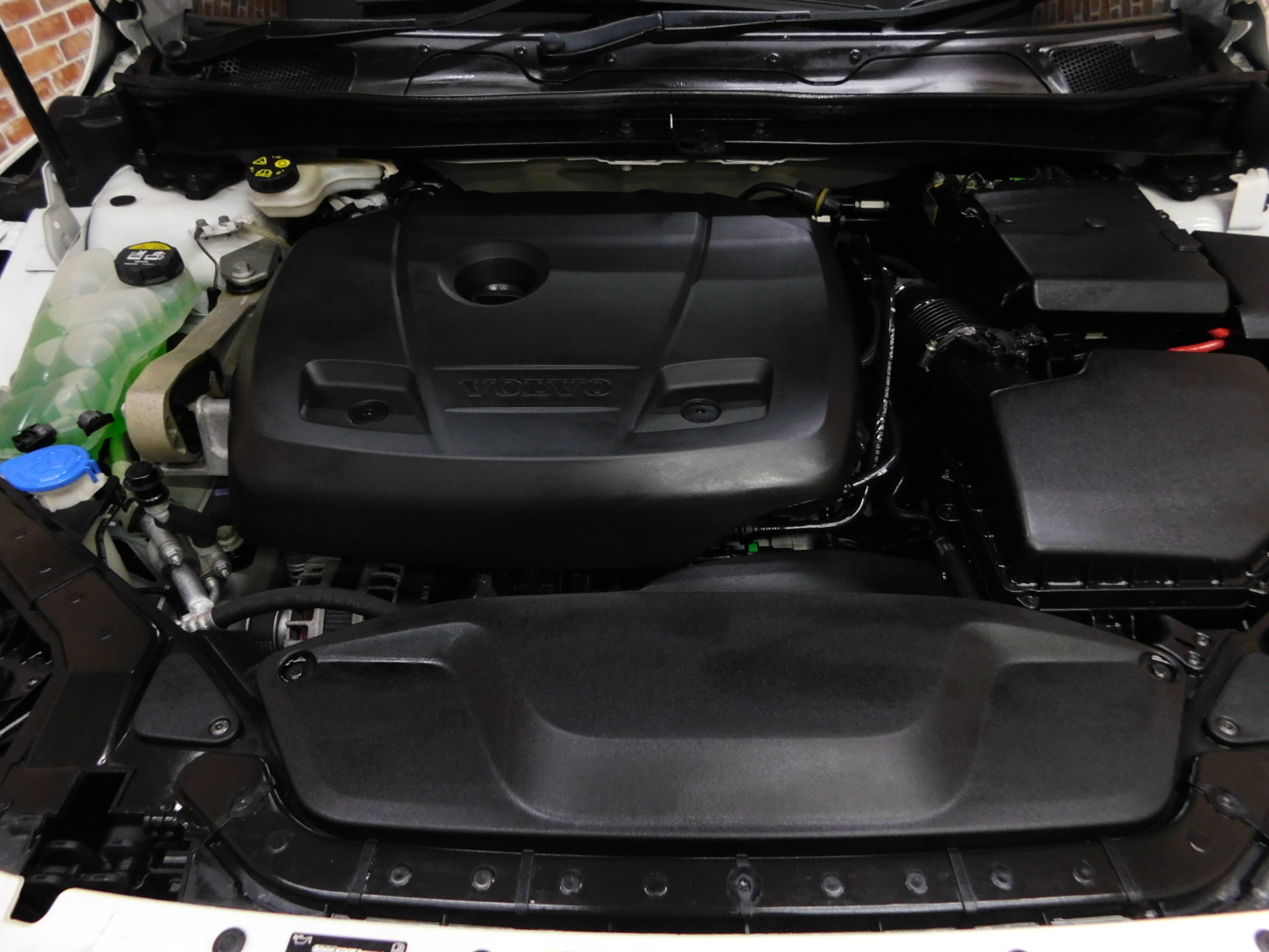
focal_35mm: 23
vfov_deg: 58.9
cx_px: 634
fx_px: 843
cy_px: 476
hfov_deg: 73.9
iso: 360
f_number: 3
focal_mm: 4
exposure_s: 1/30
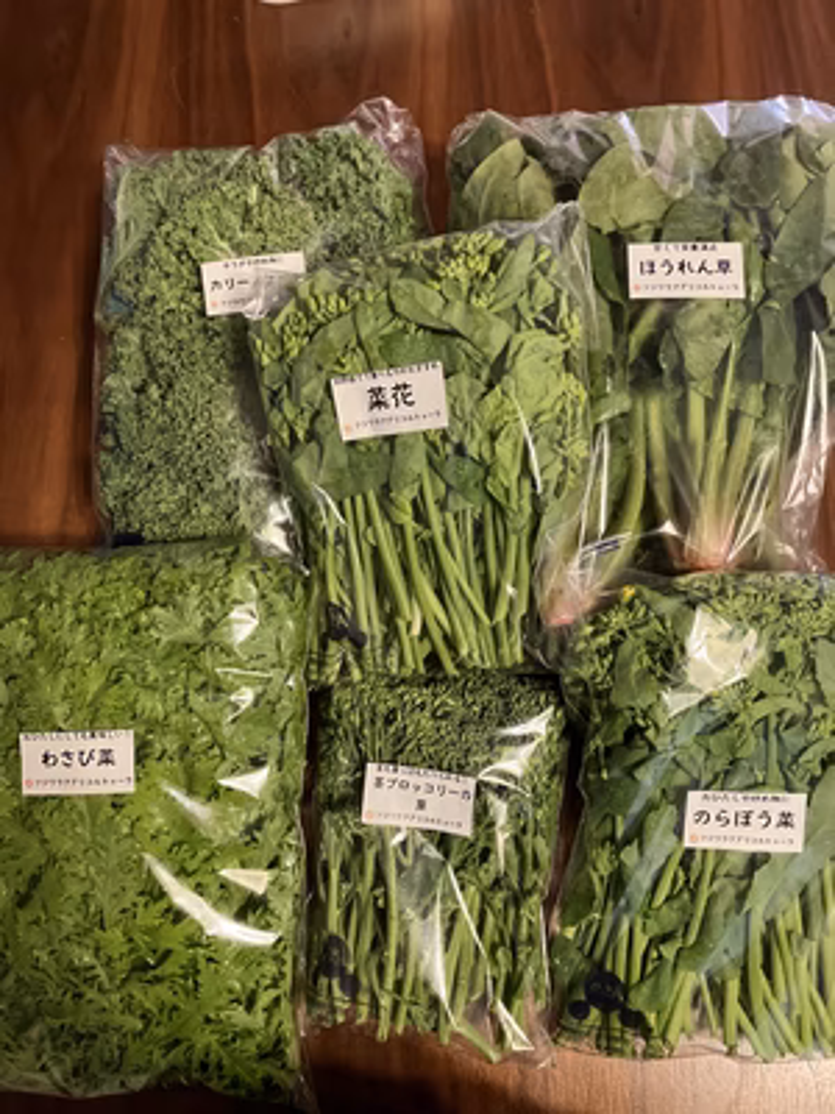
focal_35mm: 28
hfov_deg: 49.7
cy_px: 557
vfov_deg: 63.4
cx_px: 418
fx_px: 901
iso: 320
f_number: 1.8
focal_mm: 3.99
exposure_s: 1/48
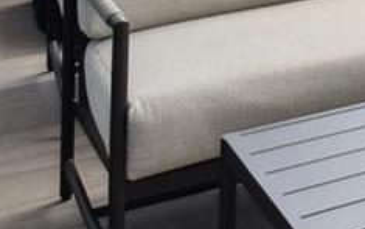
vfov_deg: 10.9
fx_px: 1035
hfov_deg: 15.6
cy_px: -294
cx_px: 746
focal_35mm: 104
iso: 100
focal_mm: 10
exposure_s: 1/320
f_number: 7.1
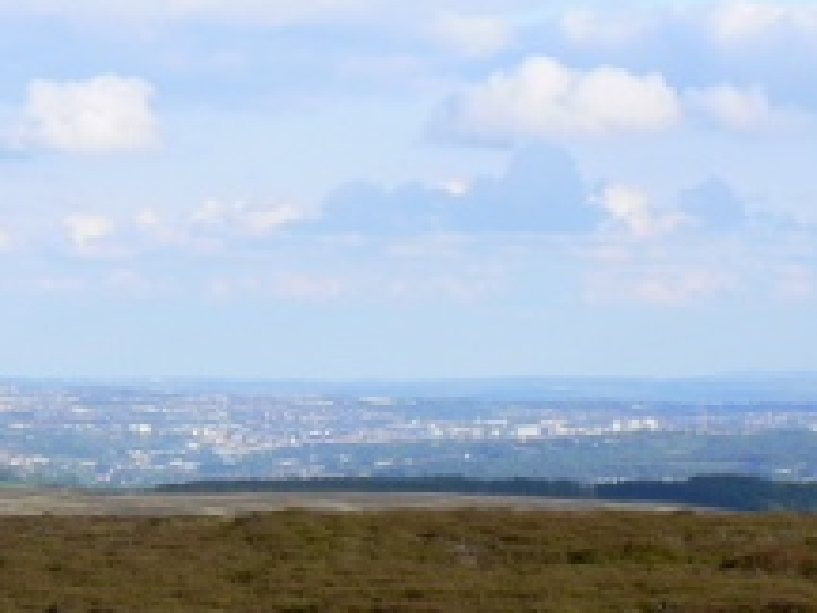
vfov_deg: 7.1
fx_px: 4909
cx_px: 49
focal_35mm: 208
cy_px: 465
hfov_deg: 9.5
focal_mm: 17.3
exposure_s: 1/320
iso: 80
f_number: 5.6
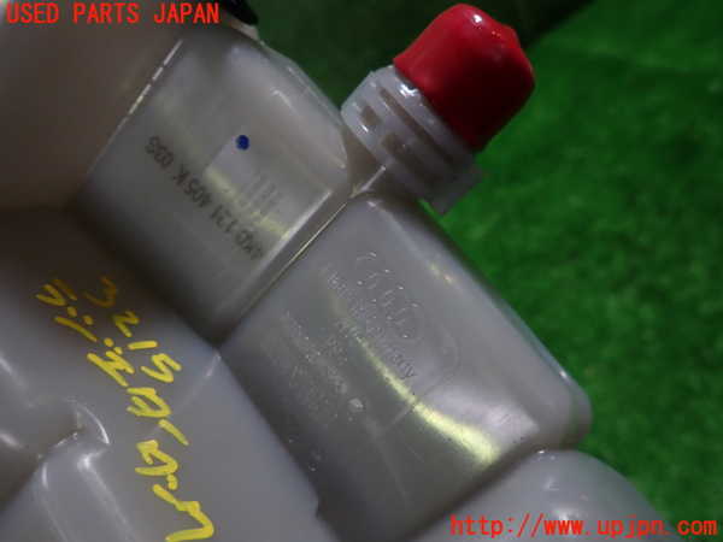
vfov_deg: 54.9
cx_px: 362
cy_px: 271
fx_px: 522
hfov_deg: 69.4
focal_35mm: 25
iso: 200
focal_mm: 4.5
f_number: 2
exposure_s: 1/60
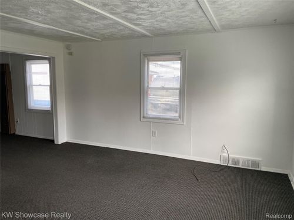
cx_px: 147
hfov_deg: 67.3
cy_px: 110
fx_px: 221
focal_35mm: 26
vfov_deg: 53.1
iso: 100
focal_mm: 4.2
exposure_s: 1/120
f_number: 1.6
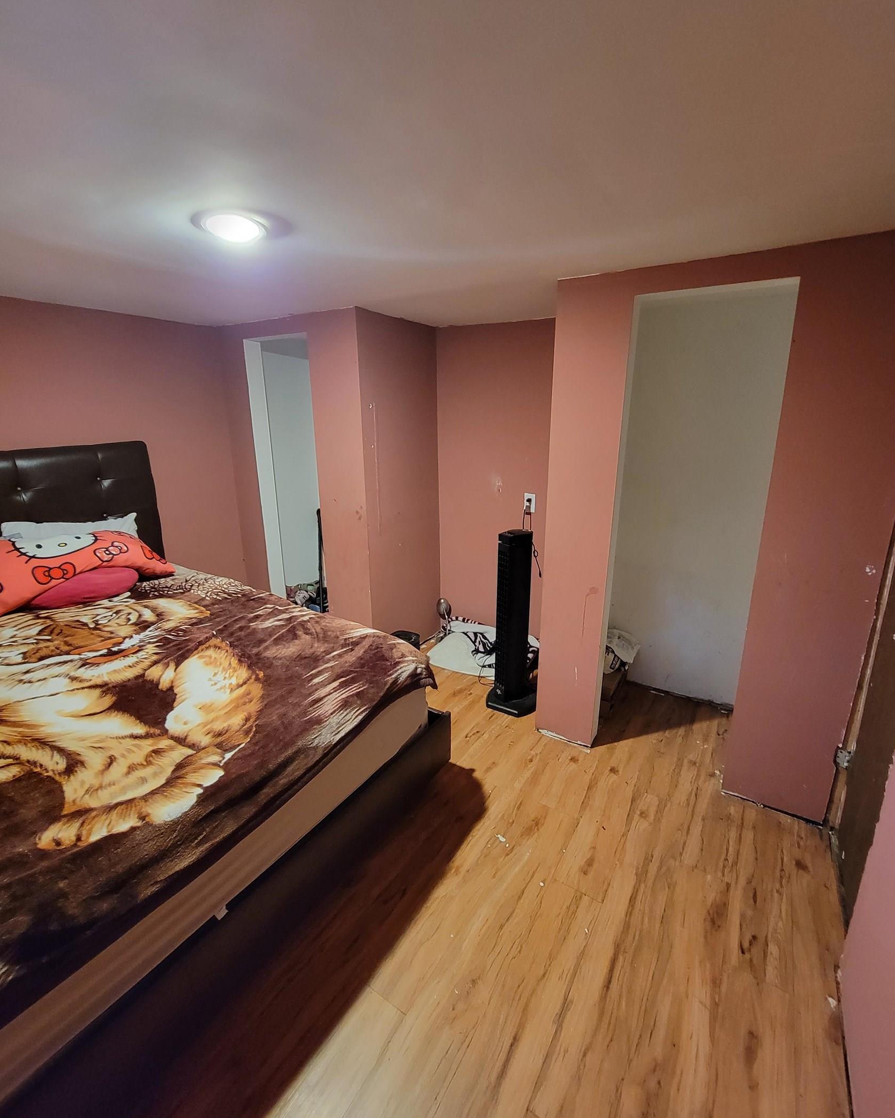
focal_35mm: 14
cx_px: 445
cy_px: 557
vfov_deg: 100.7
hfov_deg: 88.0
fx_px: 463
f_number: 2.2
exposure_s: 1/24
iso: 800
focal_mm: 2.2
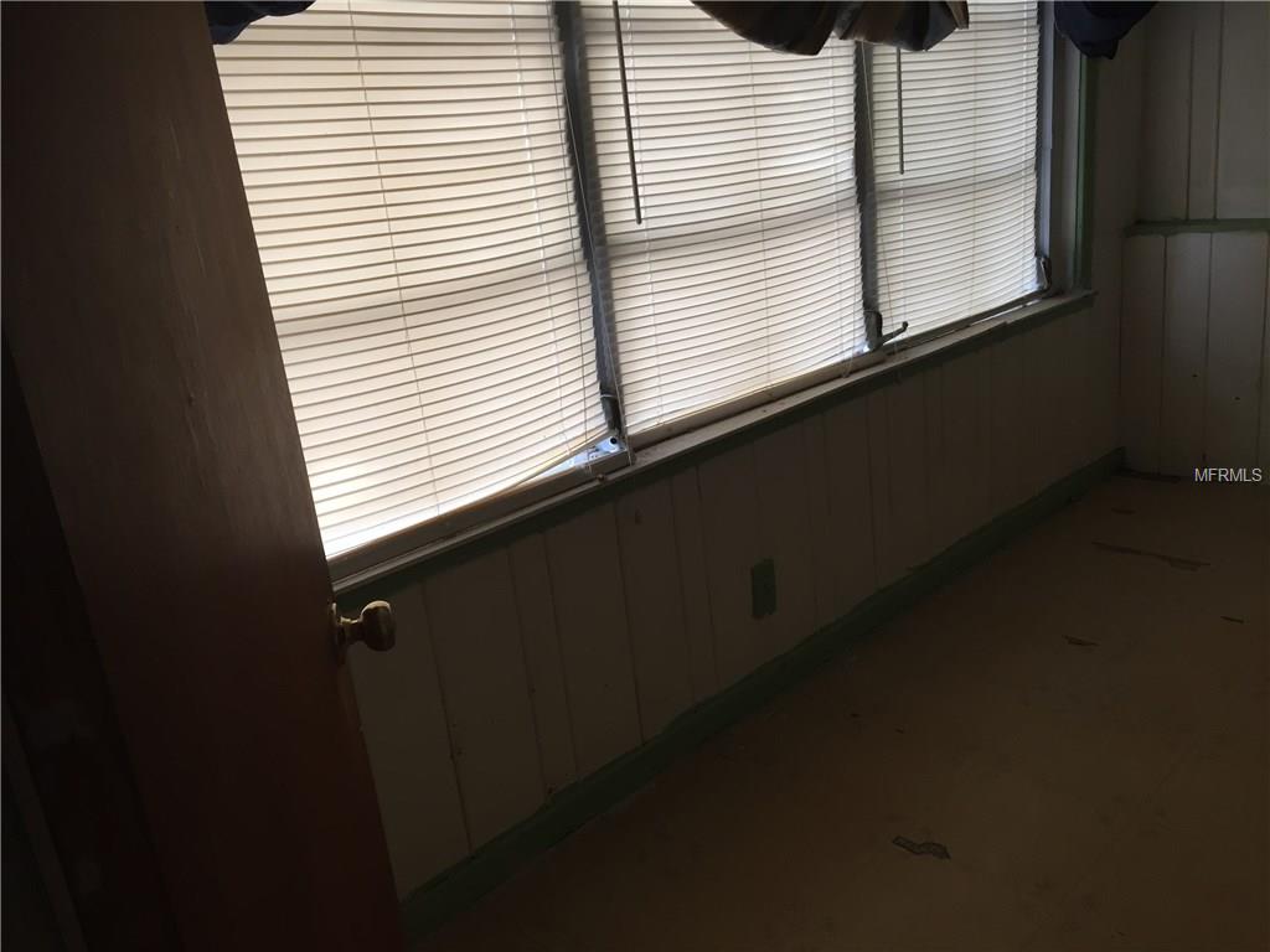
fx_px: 1064
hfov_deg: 61.7
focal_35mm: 29
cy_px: 476
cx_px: 635
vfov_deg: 48.2
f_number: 2.2
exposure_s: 1/40
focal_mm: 4.15
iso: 32
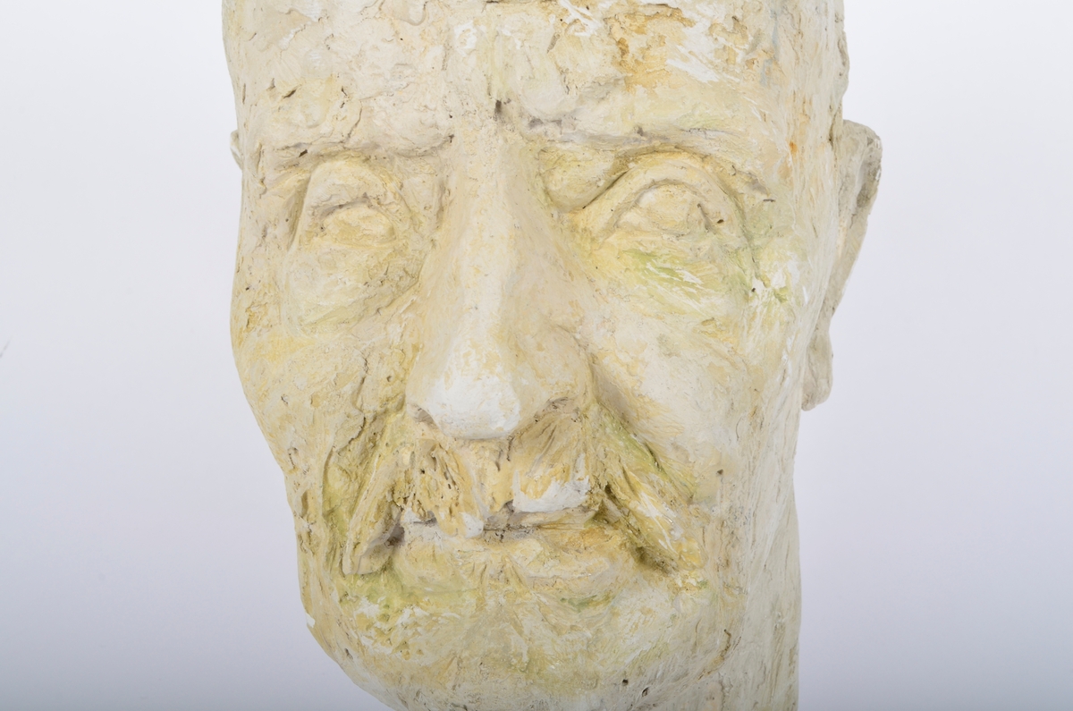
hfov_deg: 39.0
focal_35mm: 51
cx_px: 536
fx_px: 1517
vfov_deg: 26.4
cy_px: 356
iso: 200
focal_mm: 34
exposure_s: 1/200
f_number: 14
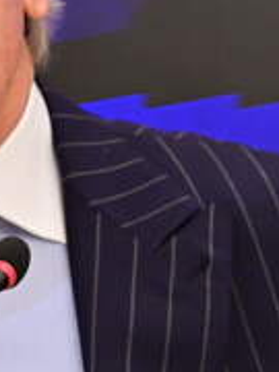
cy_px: 125
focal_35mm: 729
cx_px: -120
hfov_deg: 2.0
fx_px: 7834
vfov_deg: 2.7
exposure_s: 1/320
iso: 4000
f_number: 5.6
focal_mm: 220
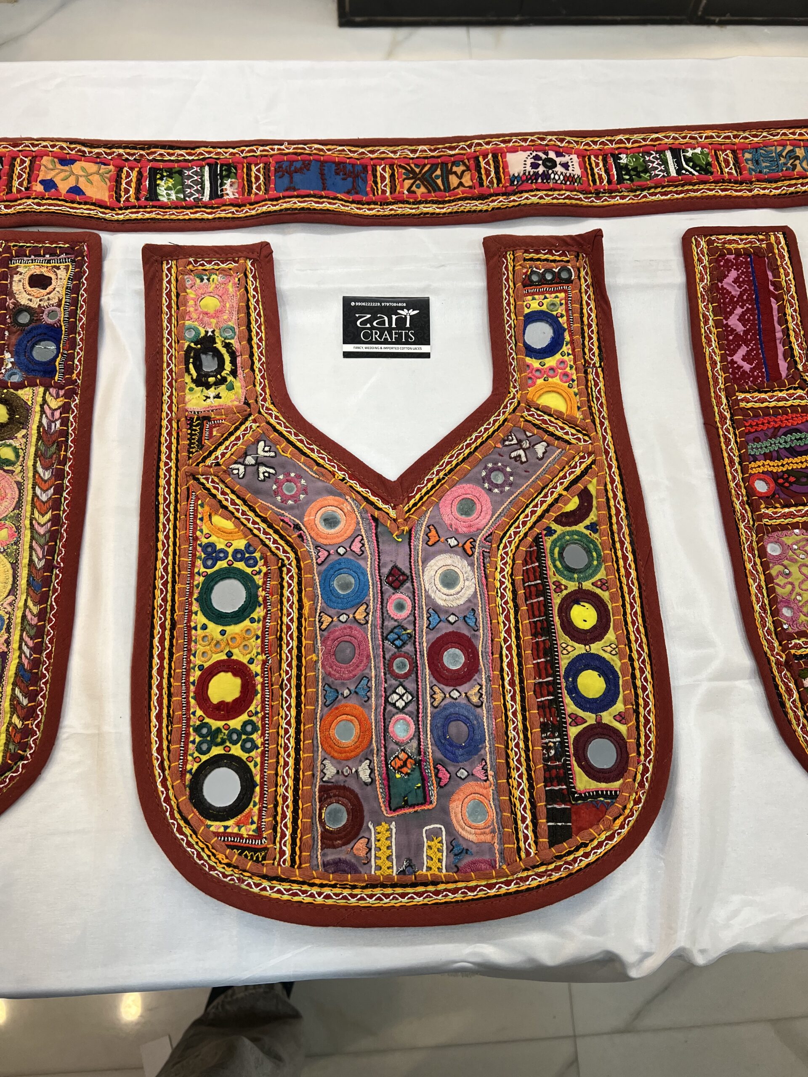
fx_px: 809
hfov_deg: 53.1
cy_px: 538
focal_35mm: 26
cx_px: 404
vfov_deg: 67.3
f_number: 1.5
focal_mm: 5.7
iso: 100
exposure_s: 1/100
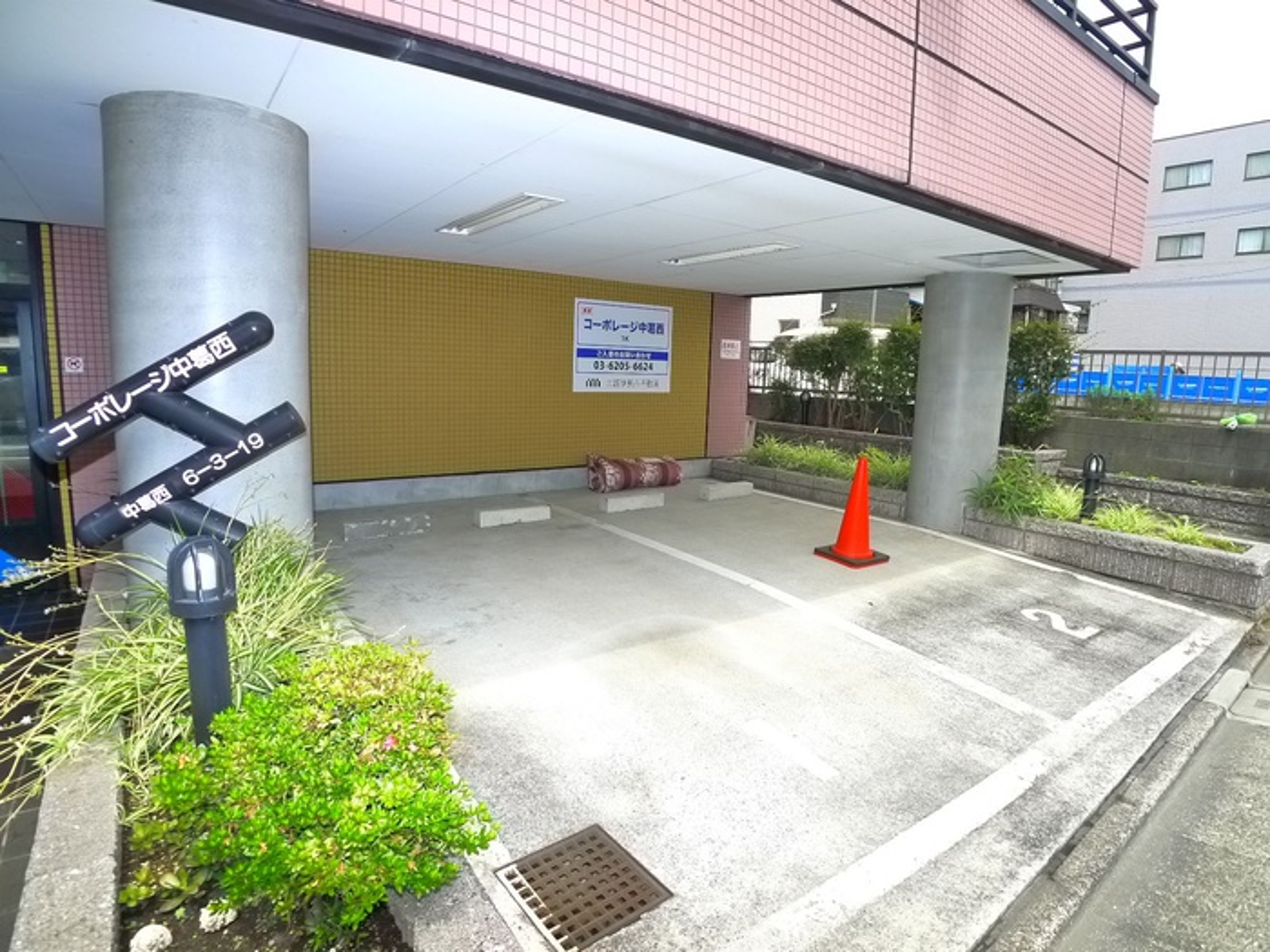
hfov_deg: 71.6
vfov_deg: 56.8
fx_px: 881
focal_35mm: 24
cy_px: 476
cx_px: 635
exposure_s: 1/400
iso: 400
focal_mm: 5.1
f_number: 3.2
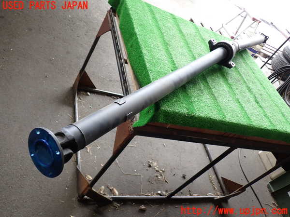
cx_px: 145
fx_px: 251
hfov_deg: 60.0
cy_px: 108
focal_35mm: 30
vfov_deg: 46.8
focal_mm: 5.4
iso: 160
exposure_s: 1/60
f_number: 2.3
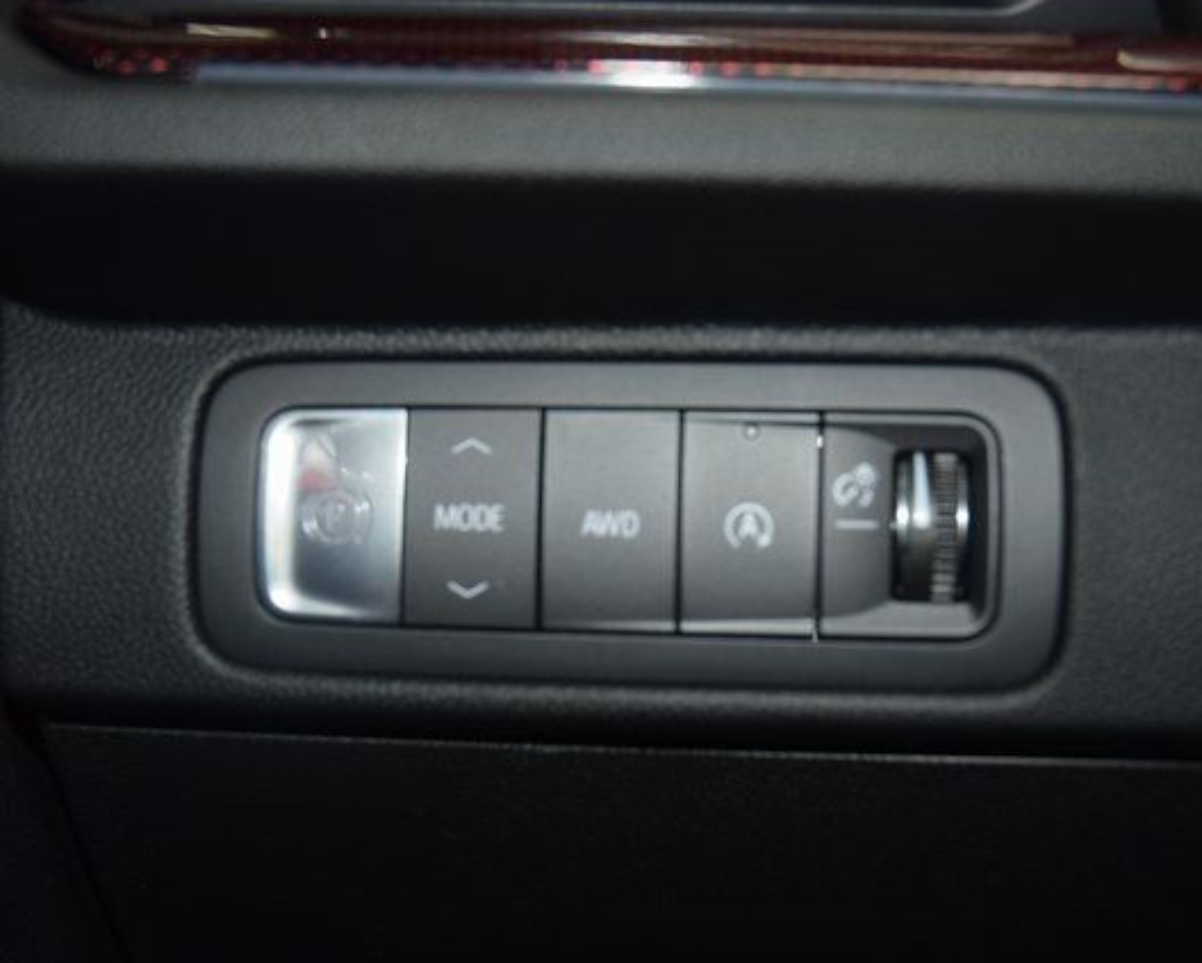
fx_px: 2064
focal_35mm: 58
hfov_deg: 32.5
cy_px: 484
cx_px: 619
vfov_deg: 26.3
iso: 400
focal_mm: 34
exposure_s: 1/20
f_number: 4
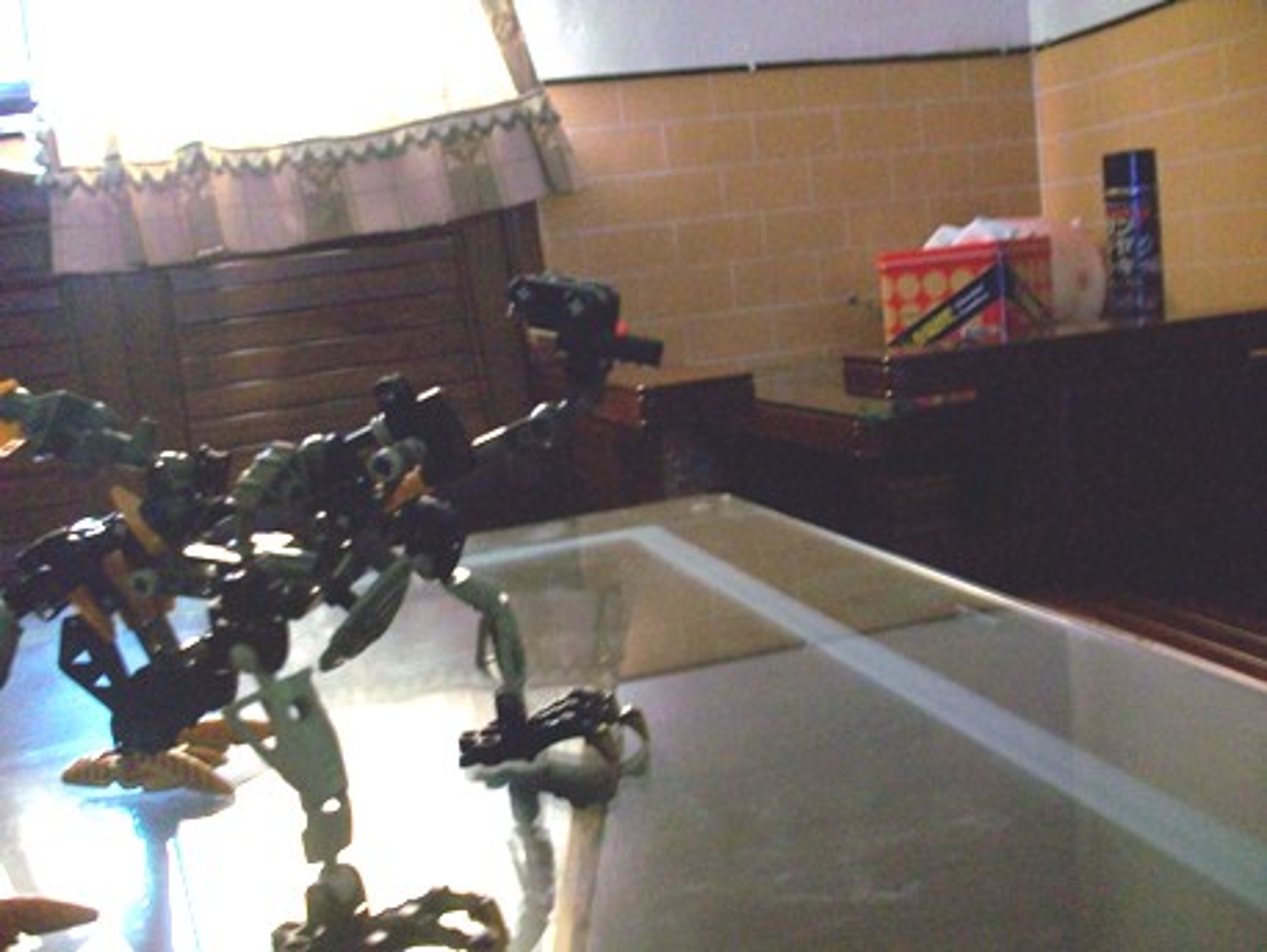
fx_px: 1172
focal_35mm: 32
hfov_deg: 56.8
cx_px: 634
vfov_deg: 44.2
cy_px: 476
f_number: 2.8
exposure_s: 1/8
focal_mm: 5.7
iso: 160
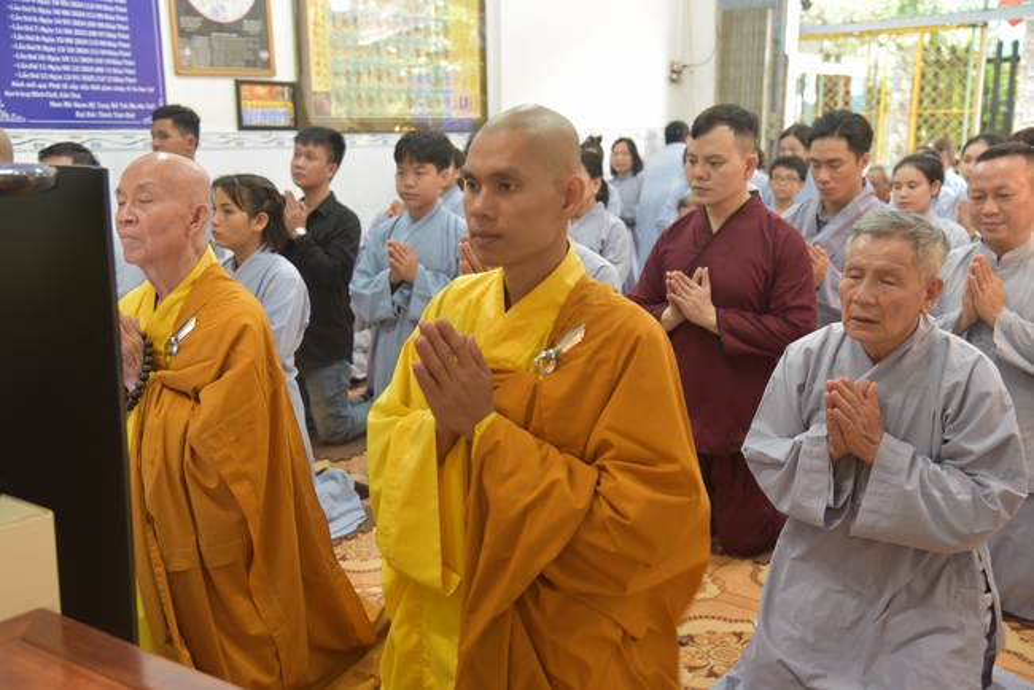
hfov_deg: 48.4
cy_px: 345
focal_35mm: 40
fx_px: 1149
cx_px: 517
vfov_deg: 33.4
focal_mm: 40
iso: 1100
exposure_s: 1/60
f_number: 4
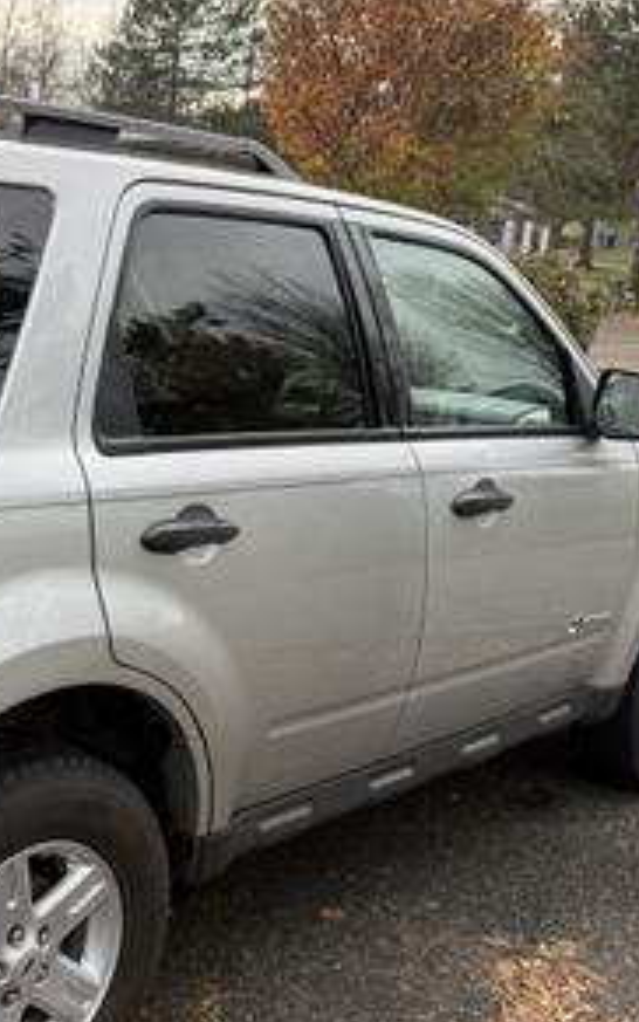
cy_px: 572
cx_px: -11
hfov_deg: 27.4
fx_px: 1225
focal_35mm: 44
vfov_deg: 45.2
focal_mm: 6.76
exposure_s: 1/909
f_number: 1.78
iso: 80
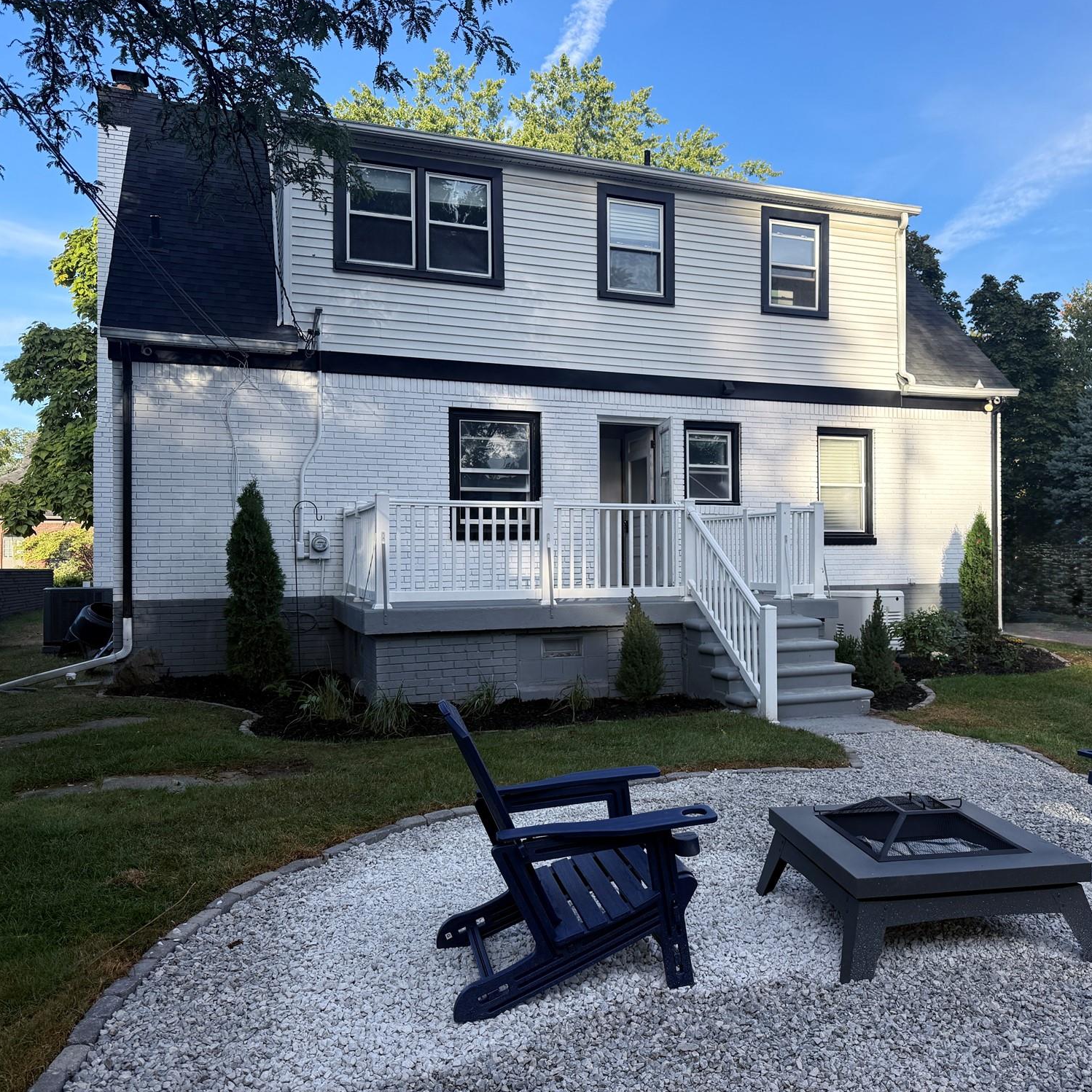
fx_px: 1035
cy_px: 545
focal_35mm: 29
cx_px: 675
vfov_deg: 55.6
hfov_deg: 55.1
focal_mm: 6.76
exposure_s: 1/1812
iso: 100
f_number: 1.78
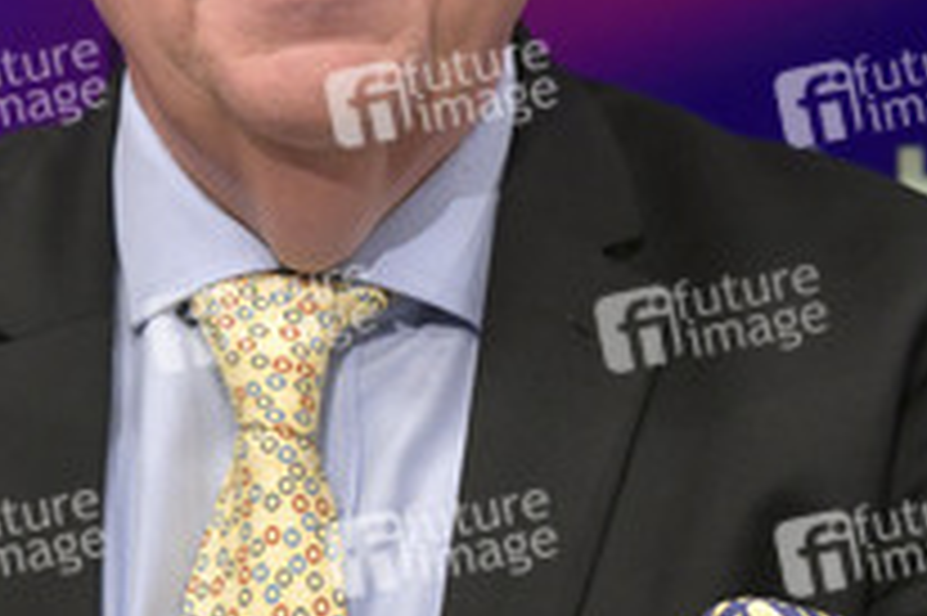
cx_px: 322
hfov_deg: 19.4
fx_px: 2702
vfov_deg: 12.8
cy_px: -18
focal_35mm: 105
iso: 2500
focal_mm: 48
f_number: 6.3
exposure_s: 1/250
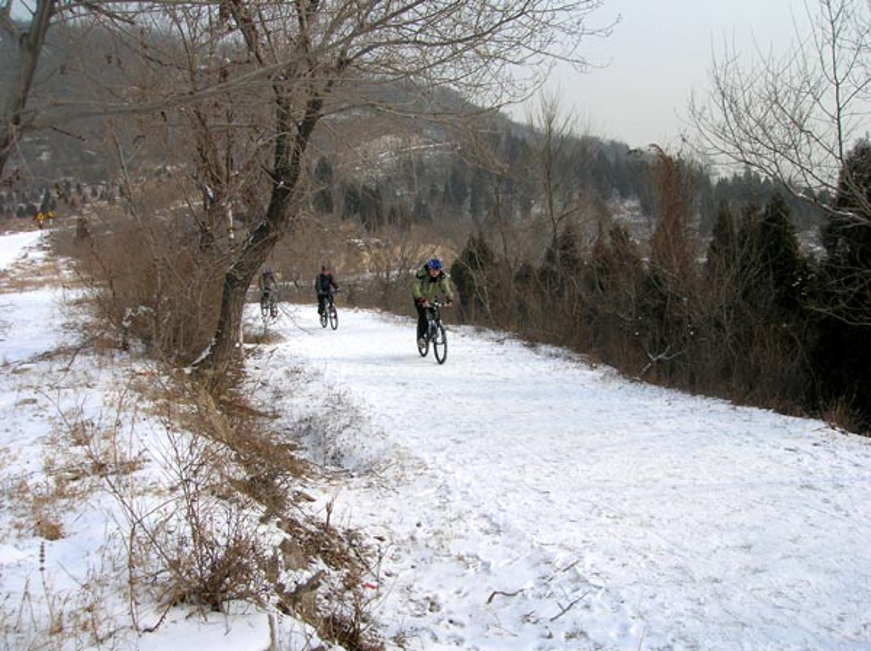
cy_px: 326
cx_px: 436
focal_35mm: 34
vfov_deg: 41.7
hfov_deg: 54.0
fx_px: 855
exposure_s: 1/351
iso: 50
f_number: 4.9
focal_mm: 5.7
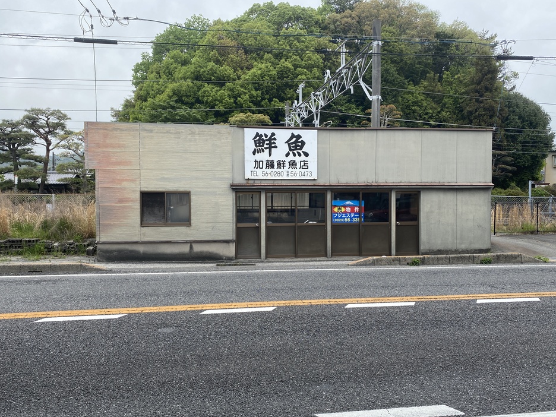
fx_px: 450
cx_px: 285
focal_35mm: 28
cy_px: 213
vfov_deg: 49.7
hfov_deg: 63.4
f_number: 1.8
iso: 32
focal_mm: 4.25
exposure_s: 1/839
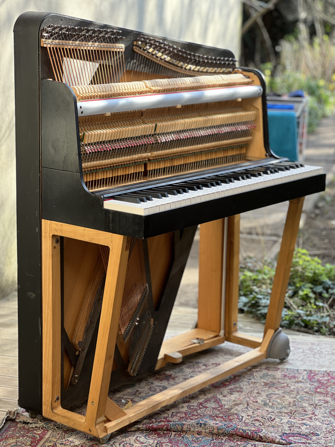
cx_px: 168
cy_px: 224
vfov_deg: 25.3
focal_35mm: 77
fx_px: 994
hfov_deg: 19.1
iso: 80
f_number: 2.8
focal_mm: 9
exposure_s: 1/121
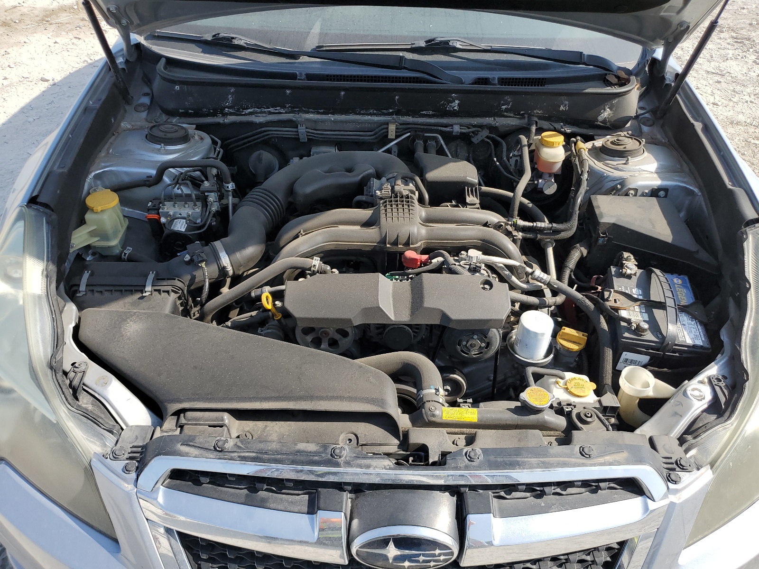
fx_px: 570
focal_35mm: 26
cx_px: 380
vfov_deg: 53.1
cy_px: 284
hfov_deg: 67.3
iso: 50
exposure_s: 1/1667
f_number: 1.5
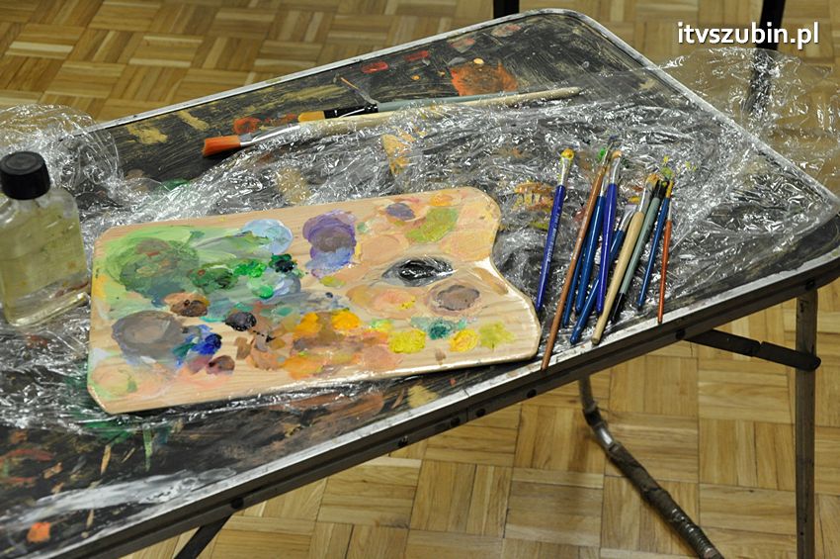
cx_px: 420
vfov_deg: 22.6
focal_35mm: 60
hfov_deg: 33.4
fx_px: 1399
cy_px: 280
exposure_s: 1/40
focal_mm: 40
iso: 800
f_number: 6.3
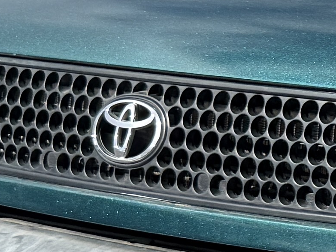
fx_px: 1699
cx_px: 773
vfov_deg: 8.5
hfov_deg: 10.0
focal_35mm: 175
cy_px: 115
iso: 80
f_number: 1.78
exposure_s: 1/3584
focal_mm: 6.76
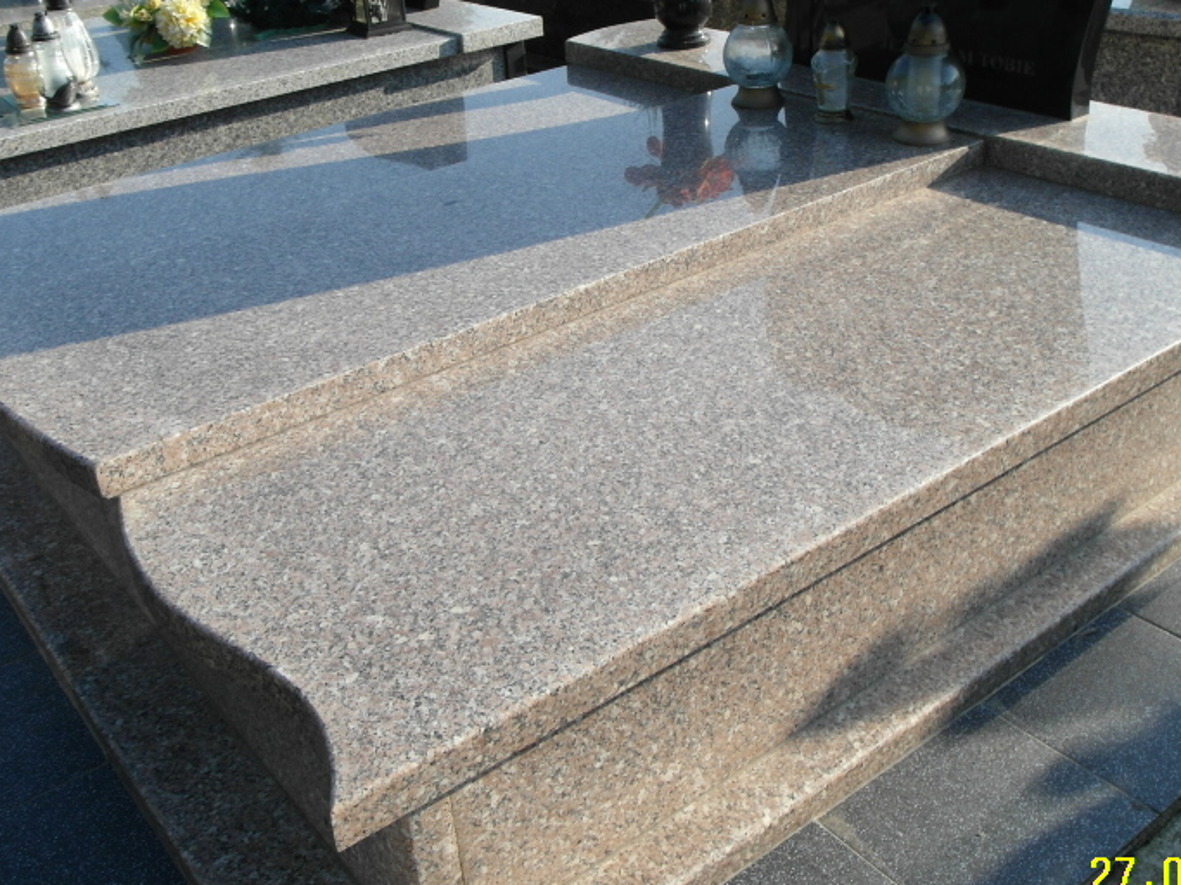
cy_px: 353
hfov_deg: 51.4
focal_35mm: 36
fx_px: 1228
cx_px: 569
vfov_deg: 39.5
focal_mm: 5.2
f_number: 3.9
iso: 80
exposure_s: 1/350
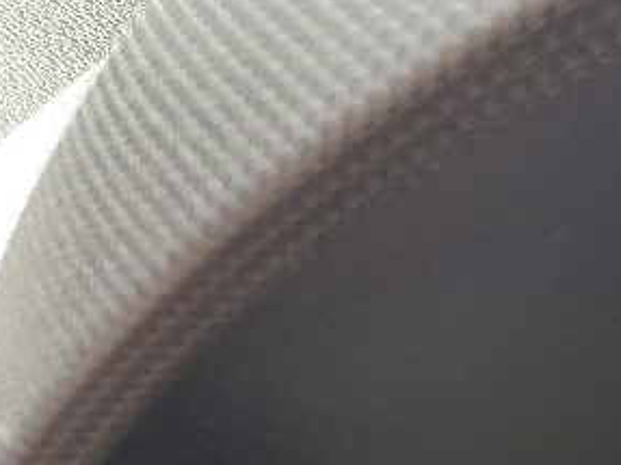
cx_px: 1686
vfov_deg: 9.7
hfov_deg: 10.7
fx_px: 2600
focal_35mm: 145
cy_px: 813
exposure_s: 1/196
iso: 50
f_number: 1.5
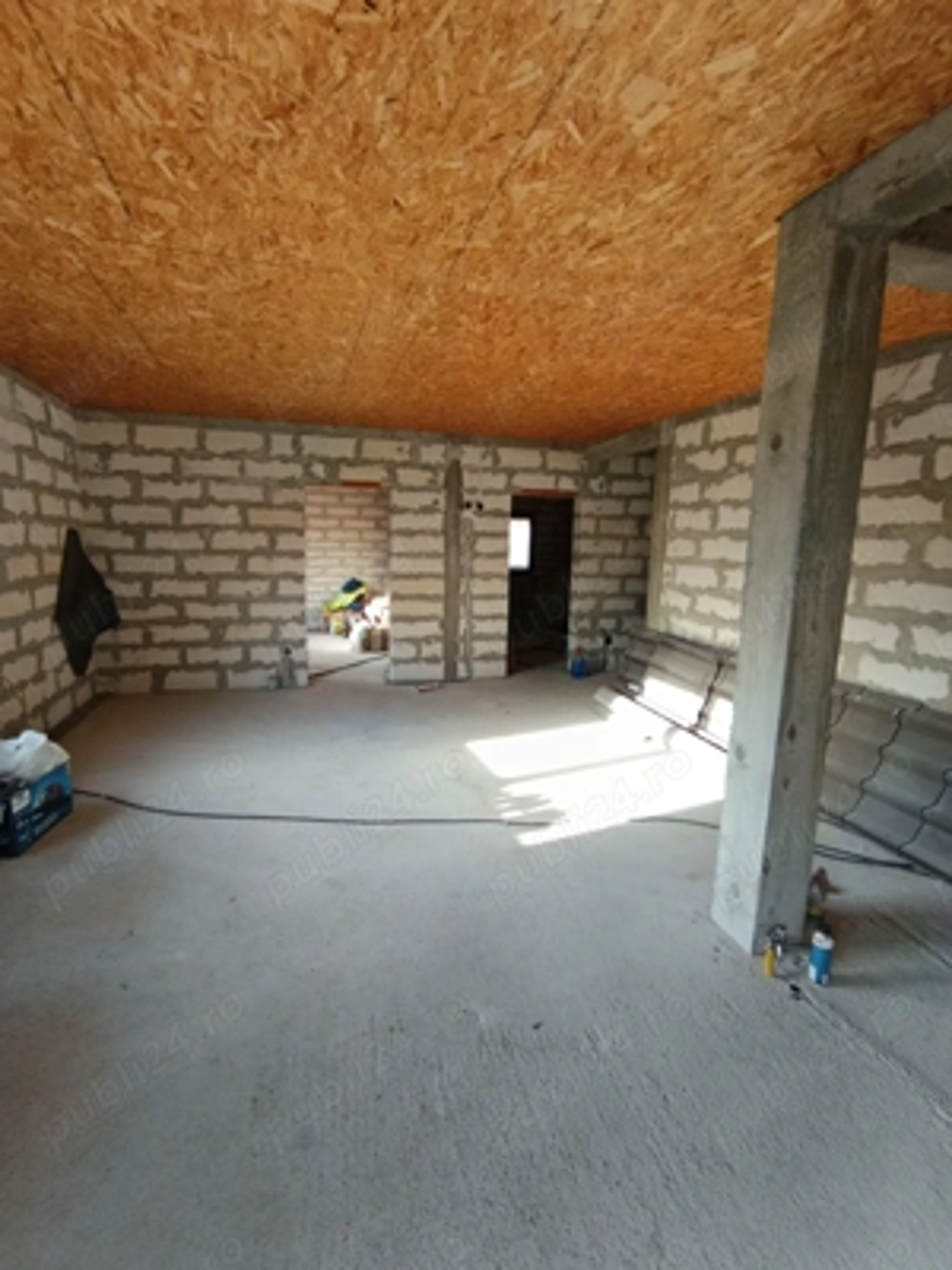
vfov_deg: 94.5
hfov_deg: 78.1
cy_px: 635
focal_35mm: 16
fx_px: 587
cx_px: 476
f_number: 2.2
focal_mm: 1.65
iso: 132
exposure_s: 1/50
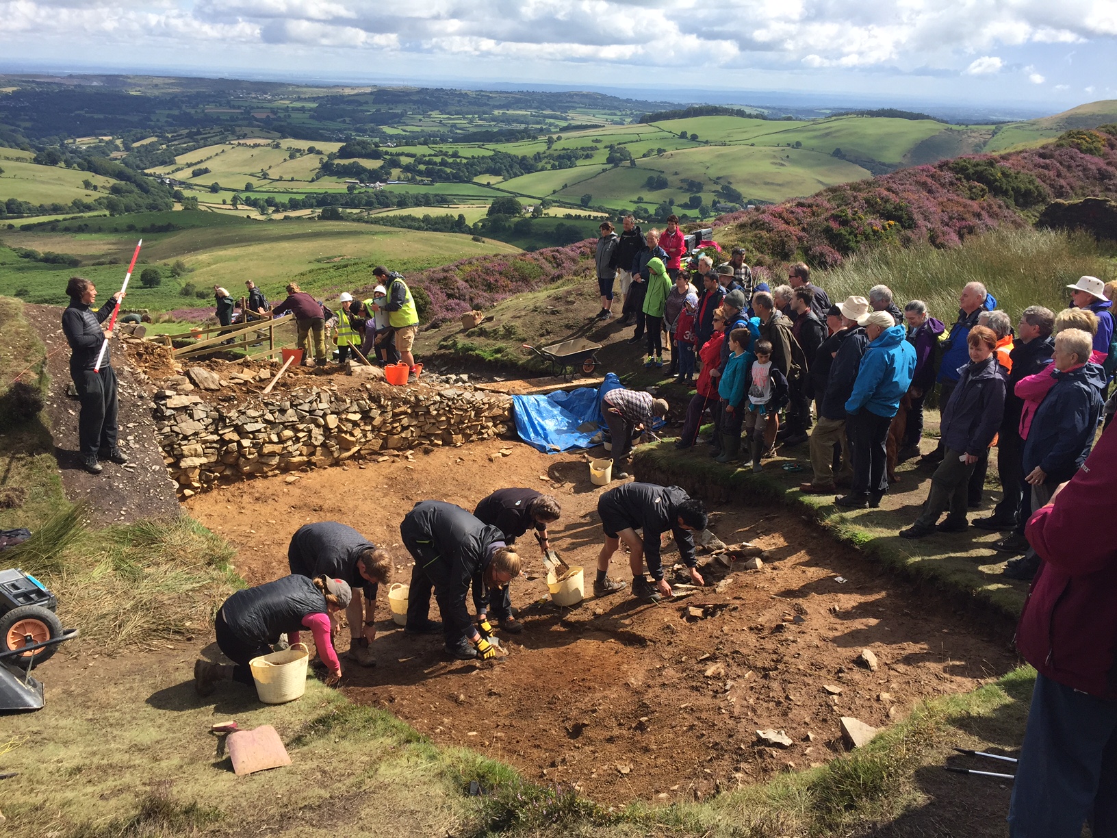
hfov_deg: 61.7
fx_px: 936
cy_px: 419
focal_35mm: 29
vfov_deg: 48.2
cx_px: 558
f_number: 2.2
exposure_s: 1/1412
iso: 32
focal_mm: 4.15
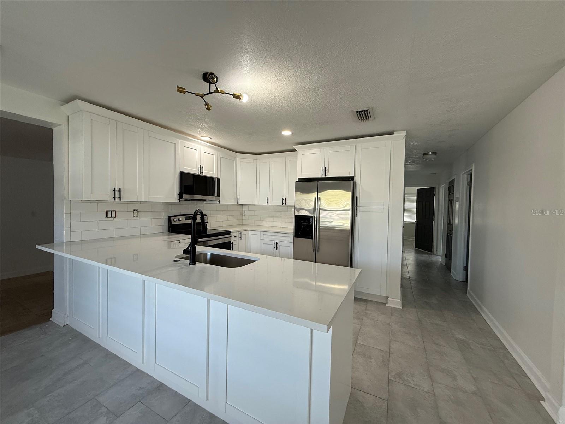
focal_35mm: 14
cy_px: 212
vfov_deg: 85.7
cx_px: 282
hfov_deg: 102.1
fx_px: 229
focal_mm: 2.22
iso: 125
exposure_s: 1/120
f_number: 2.2
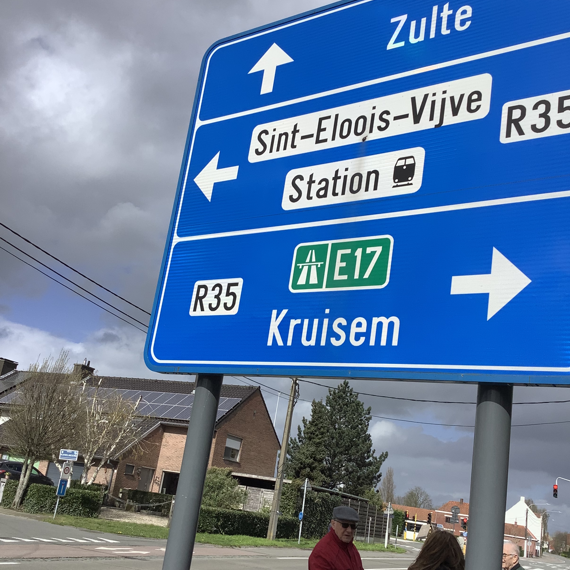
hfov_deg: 44.9
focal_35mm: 37
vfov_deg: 44.8
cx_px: 285
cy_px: 326
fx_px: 689
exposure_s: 1/2146
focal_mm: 3.3
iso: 25
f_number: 2.4
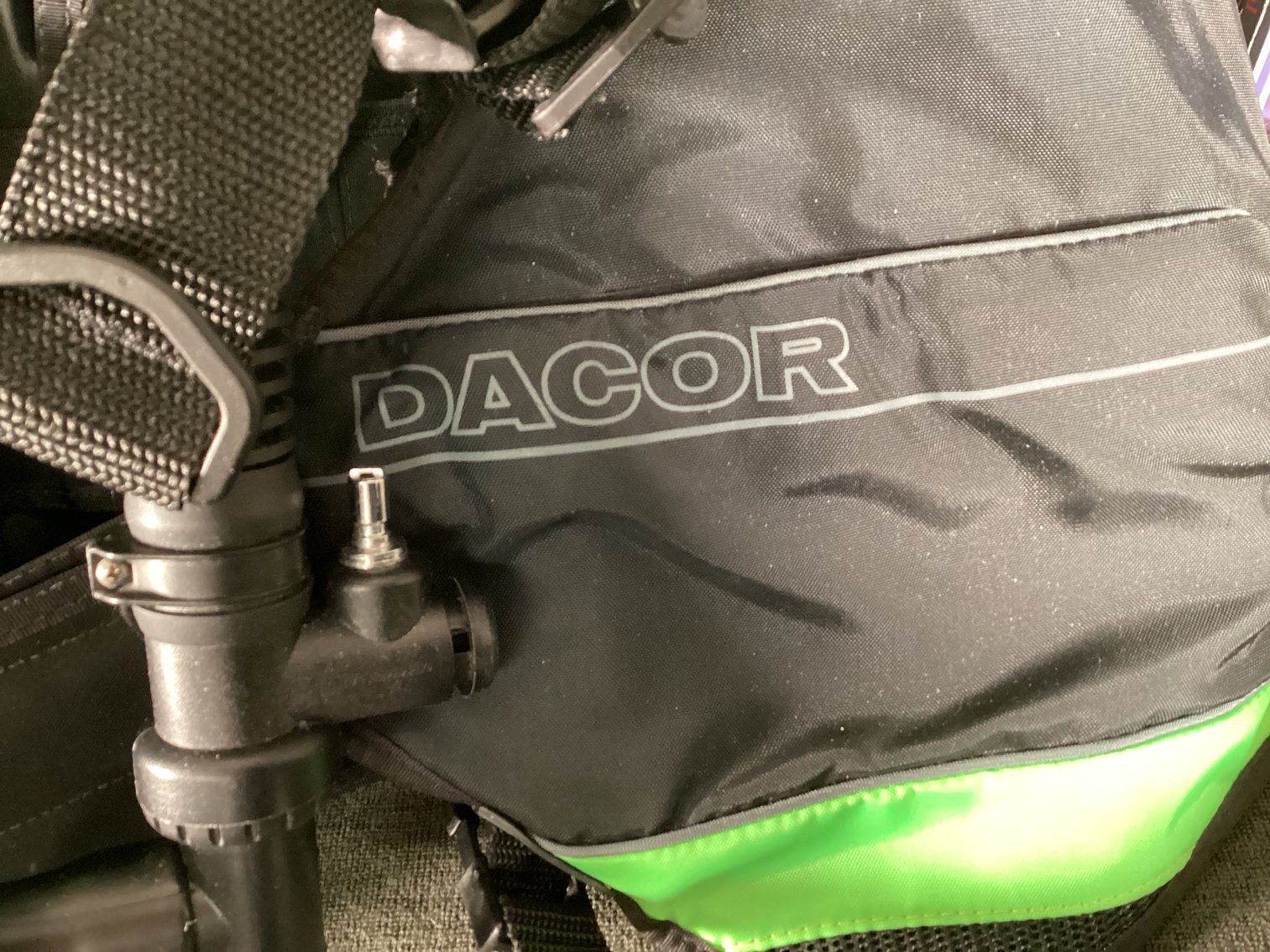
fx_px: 1137
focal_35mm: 31
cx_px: 635
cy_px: 476
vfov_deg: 45.4
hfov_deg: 58.3
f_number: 2.4
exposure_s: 1/30
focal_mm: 3.3
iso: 500
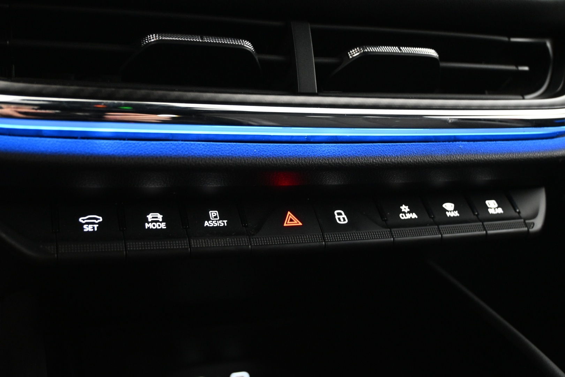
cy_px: 188
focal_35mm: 41
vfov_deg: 32.4
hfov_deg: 47.2
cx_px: 282
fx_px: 647
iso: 1600
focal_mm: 27.5
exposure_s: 1/8
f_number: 4.5
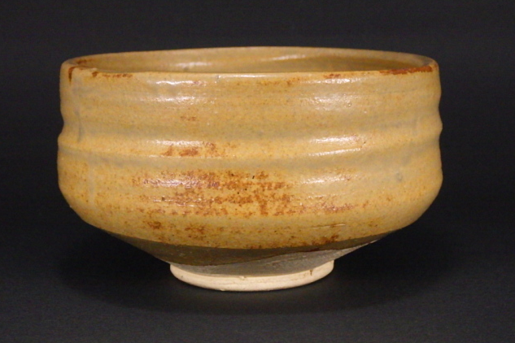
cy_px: 160
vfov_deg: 16.9
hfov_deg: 25.1
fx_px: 1159
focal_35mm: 81
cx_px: 255
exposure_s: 1/40
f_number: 4.8
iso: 400
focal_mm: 13.7
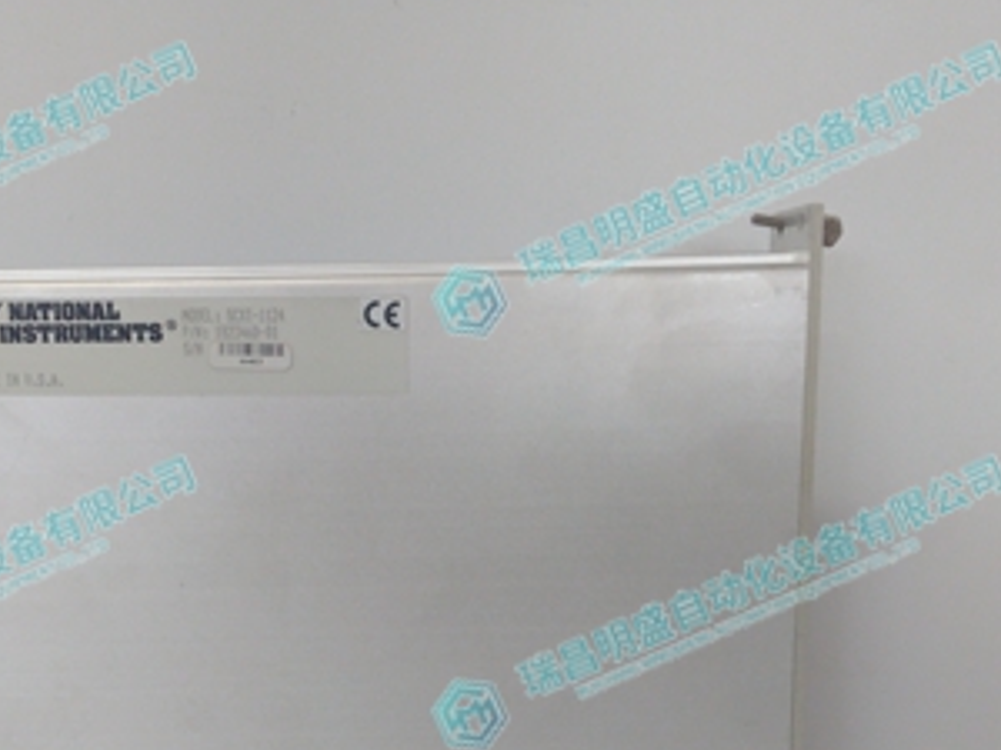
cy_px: 598
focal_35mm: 45
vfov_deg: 31.4
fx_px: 1301
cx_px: 394
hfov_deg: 41.9
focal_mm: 3.79
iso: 143
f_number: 2
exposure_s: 1/50
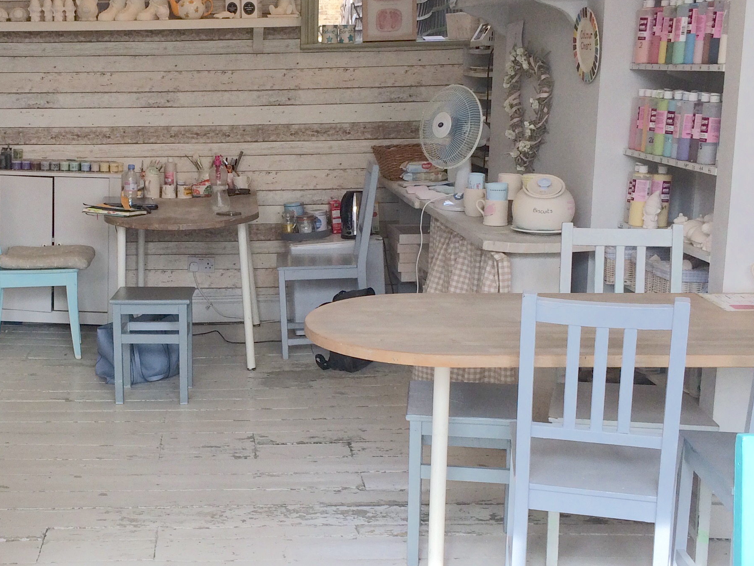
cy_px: 309
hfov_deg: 35.5
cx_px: 201
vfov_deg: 27.5
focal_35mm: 53
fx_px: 1154
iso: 32
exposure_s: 1/351
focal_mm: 4.15
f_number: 2.2
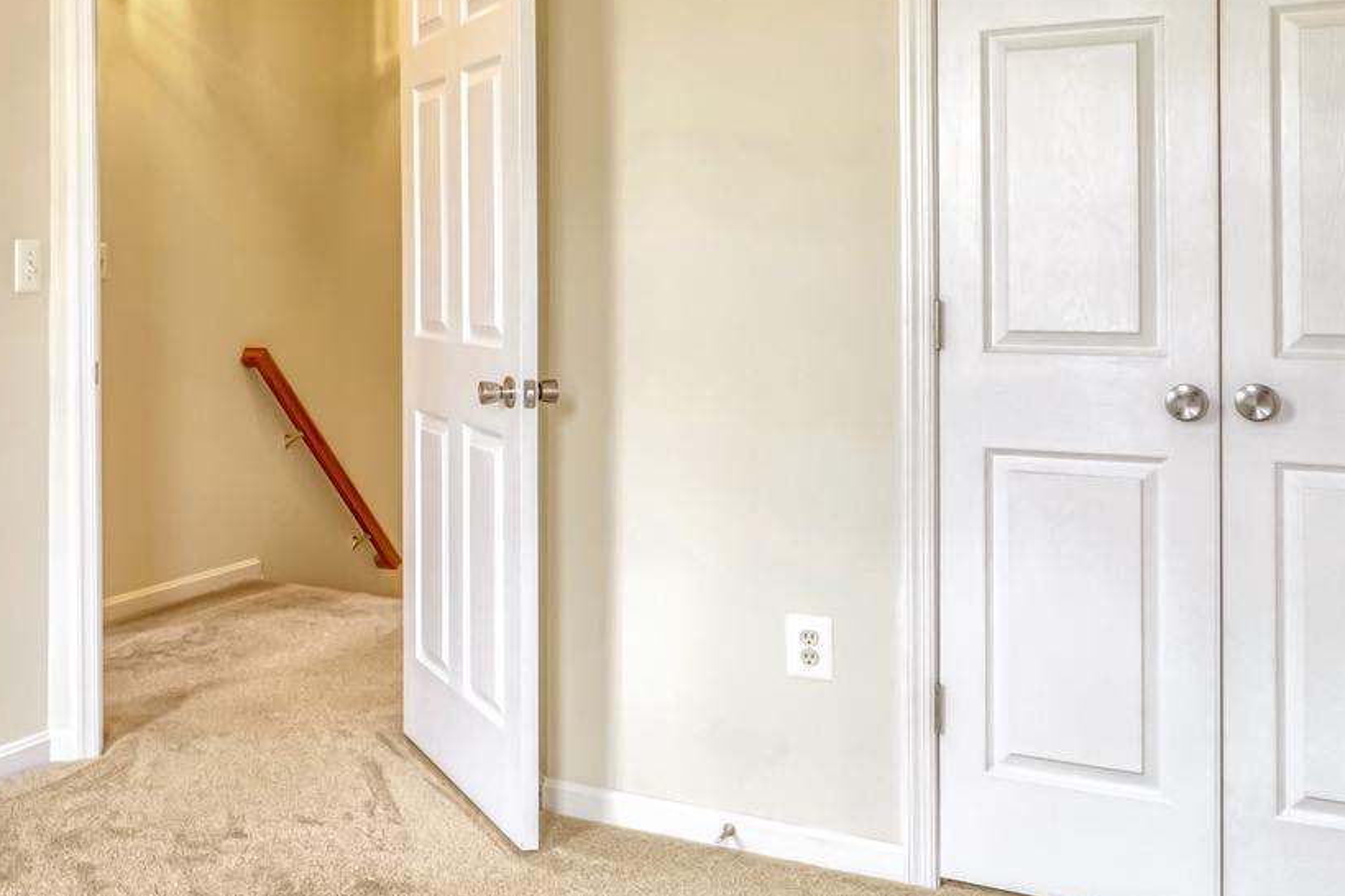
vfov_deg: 32.9
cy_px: 242
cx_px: 220
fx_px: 1494
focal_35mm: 40
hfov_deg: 45.4
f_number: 7.1
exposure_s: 1/60
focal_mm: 16
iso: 1250
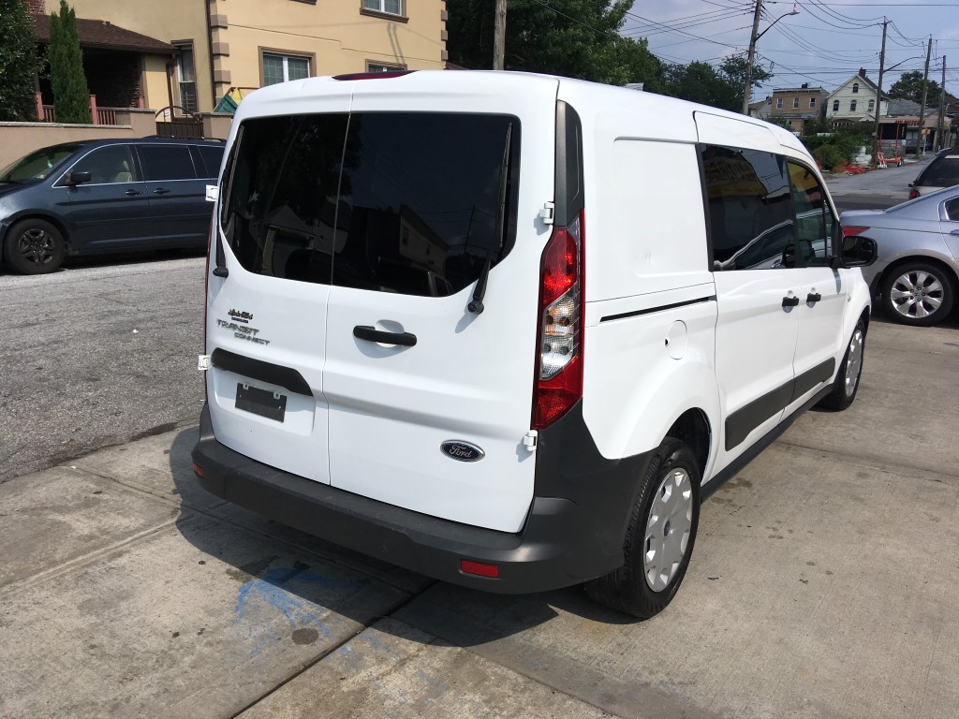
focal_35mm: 29
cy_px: 360
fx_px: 803
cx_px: 480
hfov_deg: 61.7
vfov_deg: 48.2
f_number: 2.2
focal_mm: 4.15
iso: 25
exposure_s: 1/3205
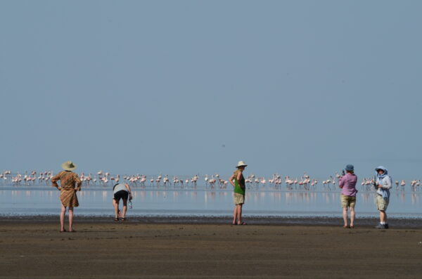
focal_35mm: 450
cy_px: 140
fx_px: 5262
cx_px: 211
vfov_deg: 3.0
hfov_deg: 4.6
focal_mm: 300
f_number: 20
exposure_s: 1/320
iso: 250
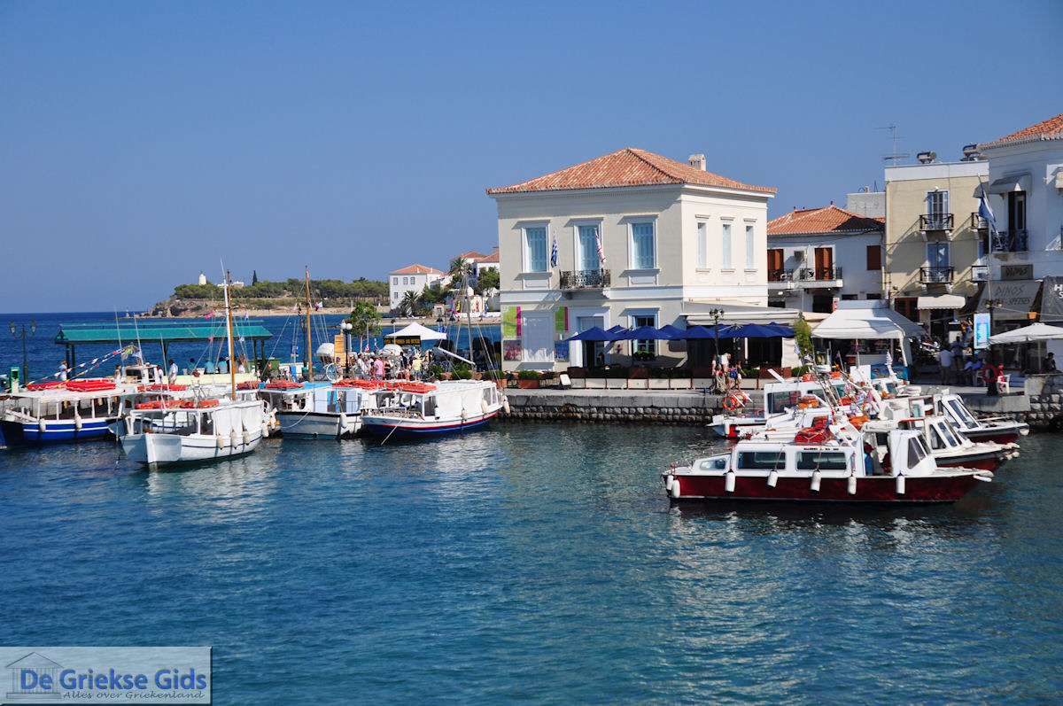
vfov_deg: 21.5
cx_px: 532
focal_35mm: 63
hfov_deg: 31.9
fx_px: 1858
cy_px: 353
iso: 200
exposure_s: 1/2500
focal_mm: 42
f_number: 4.5
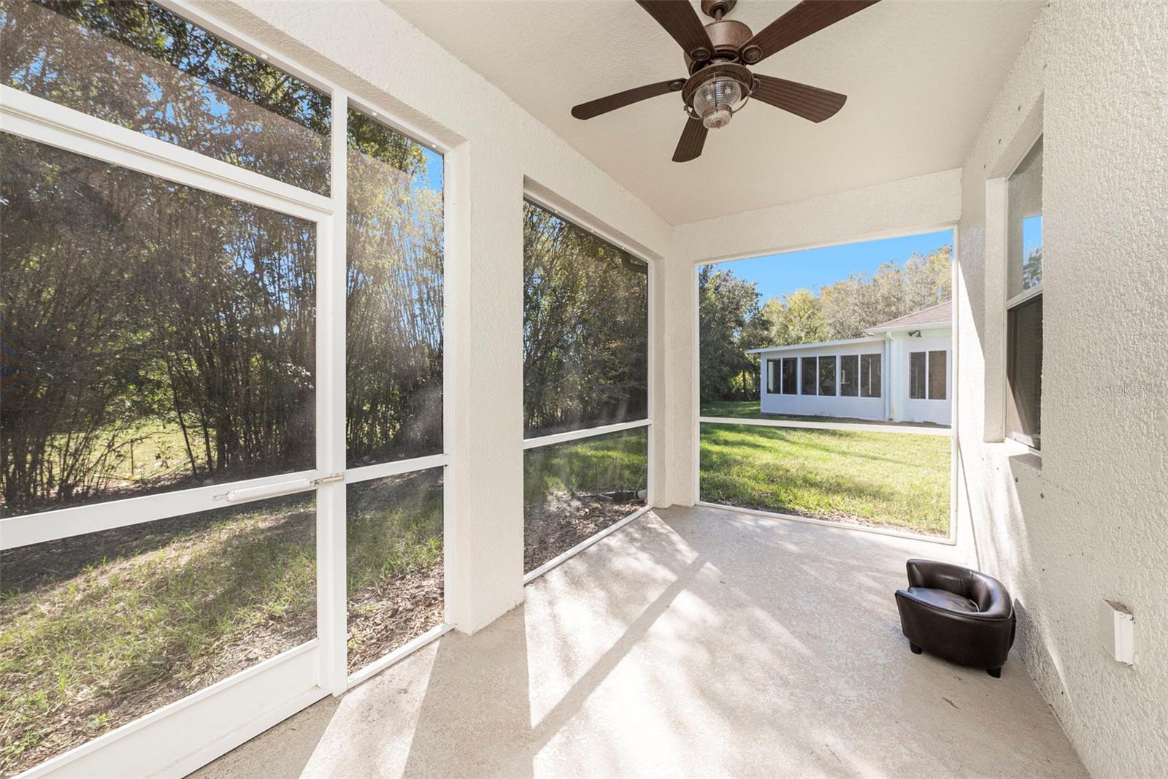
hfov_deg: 112.6
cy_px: 390
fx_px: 389
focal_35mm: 12
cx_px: 584
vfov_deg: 90.0
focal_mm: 12
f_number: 7.1
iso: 400
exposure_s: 1/250
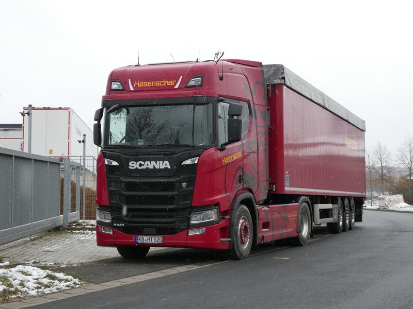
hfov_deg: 29.8
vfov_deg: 22.6
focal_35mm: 65
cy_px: 154
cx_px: 206
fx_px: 776
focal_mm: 11.7
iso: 200
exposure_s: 1/125
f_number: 4.4
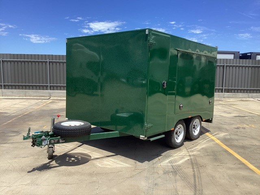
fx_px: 233
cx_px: 130
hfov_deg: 58.4
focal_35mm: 31
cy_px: 98
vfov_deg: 45.4
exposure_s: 1/1359
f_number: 2.4
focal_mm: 3.3
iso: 25
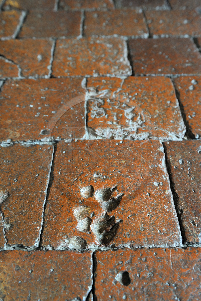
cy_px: 150
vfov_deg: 63.7
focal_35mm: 29
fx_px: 243
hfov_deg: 44.9
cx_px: 100
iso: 800
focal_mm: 29
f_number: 4
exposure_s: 1/40
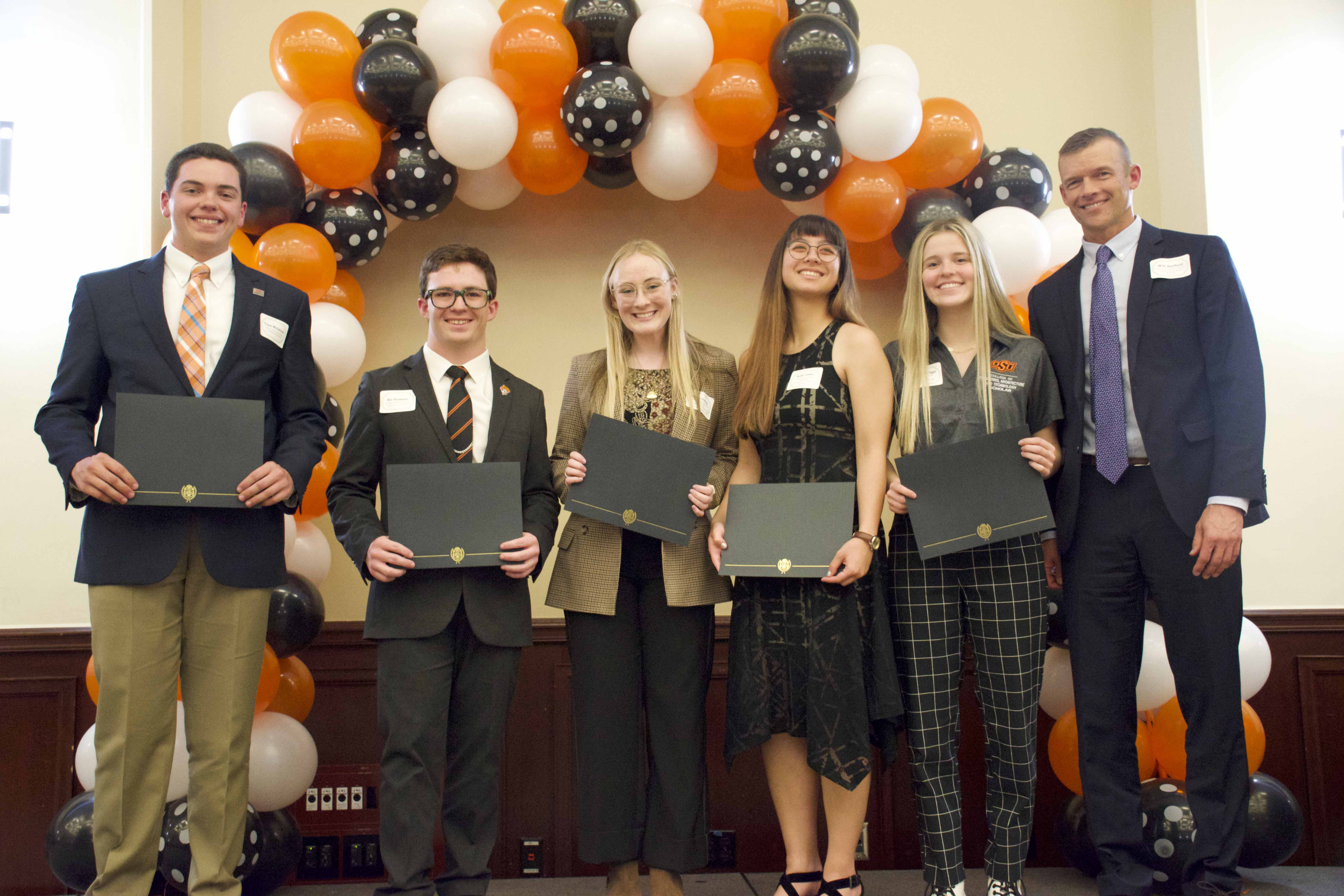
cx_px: 672
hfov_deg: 49.6
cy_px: 448
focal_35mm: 39
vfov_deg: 34.2
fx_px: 1456
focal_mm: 26
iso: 5000
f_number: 3.8
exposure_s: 1/60
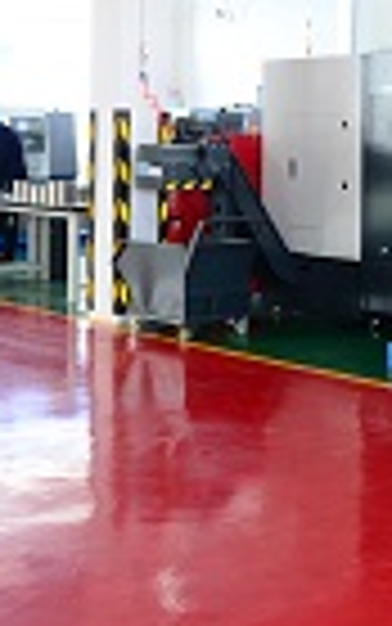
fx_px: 1298
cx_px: 410
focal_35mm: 76
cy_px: 158
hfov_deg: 16.7
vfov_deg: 26.8
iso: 1000
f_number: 4.8
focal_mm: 26
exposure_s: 1/60
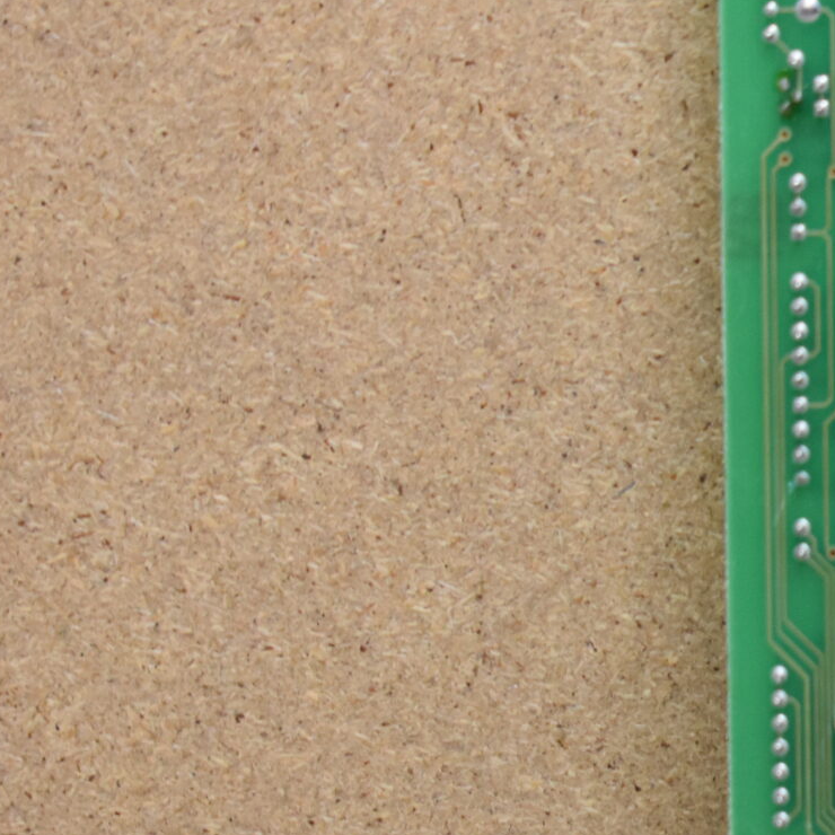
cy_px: 478
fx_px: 6617
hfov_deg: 7.1
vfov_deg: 7.2
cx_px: 1345
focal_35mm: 242
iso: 1000
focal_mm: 55
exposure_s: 1/125
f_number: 5.6
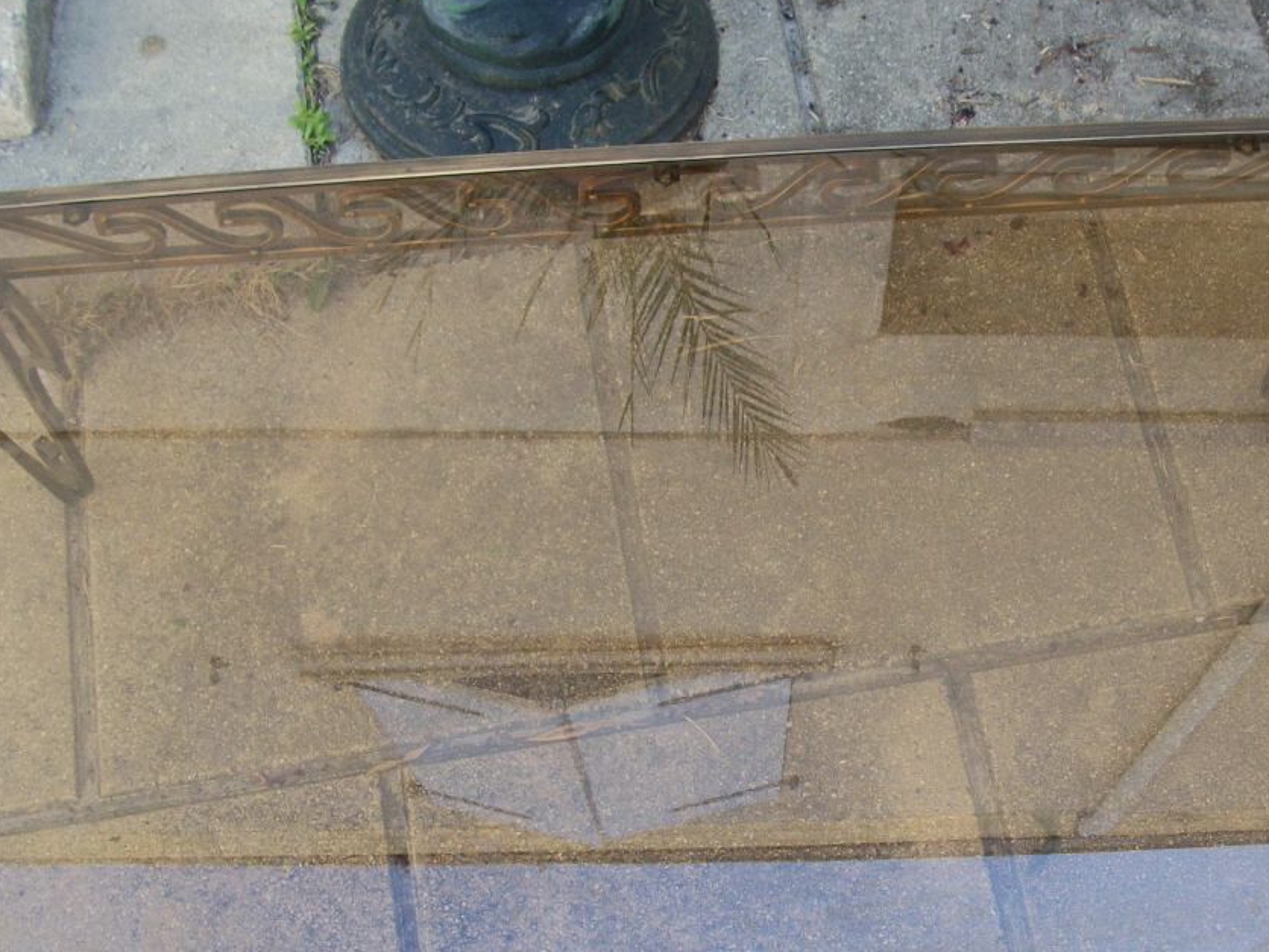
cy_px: 612
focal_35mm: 49
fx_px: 1796
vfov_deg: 29.5
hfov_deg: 38.6
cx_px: 805
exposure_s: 1/160
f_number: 2.9
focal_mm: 5.7
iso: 80
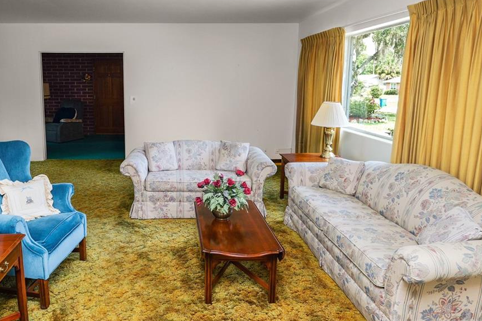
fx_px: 348
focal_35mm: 26
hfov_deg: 68.2
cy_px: 138
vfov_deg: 49.4
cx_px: 177
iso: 320
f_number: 7.1
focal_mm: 14
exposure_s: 1/60
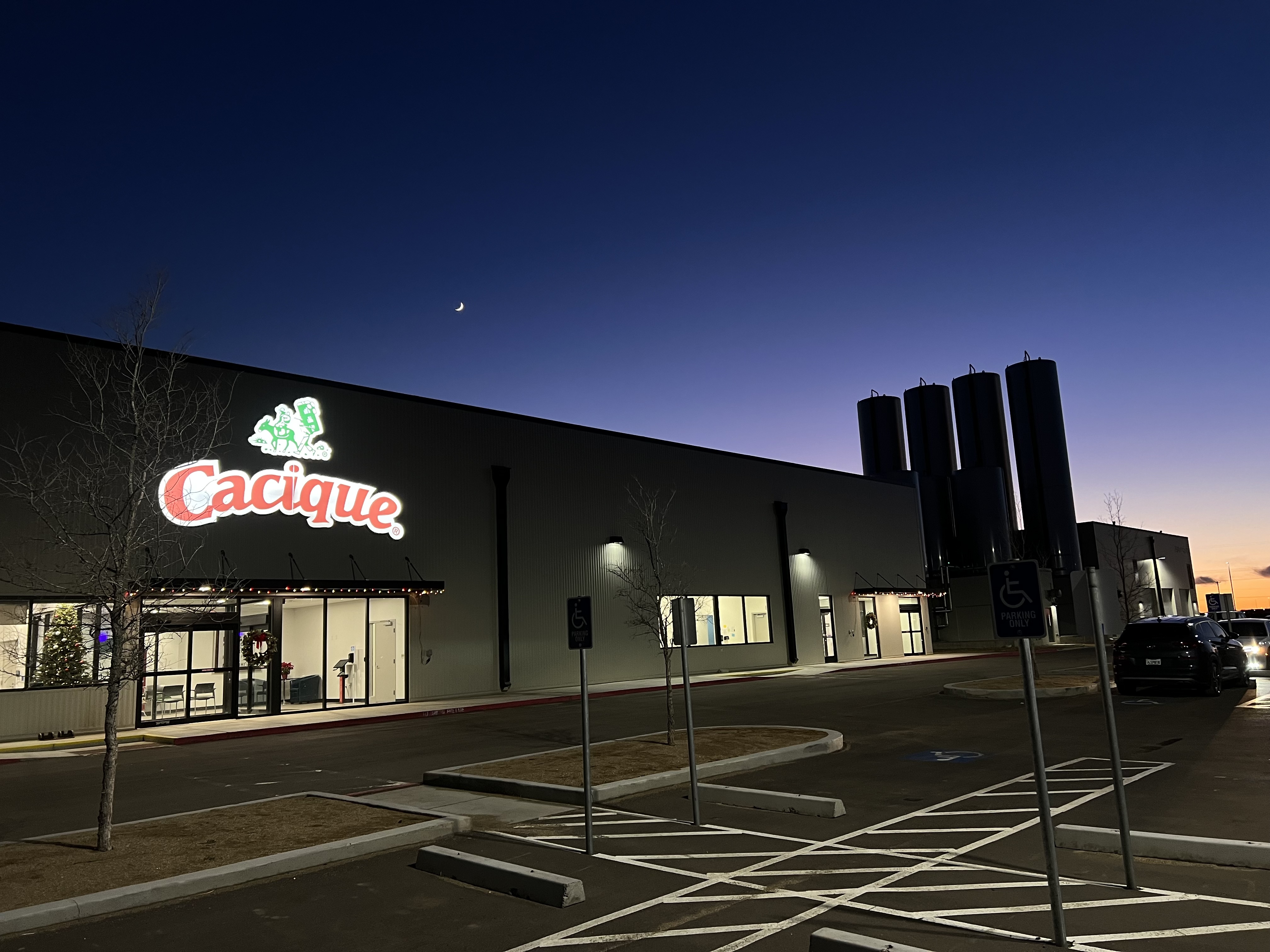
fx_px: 954
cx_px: 635
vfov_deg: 53.1
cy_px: 476
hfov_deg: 67.3
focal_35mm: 26
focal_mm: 5.7
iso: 200
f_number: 1.5
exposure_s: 1/60
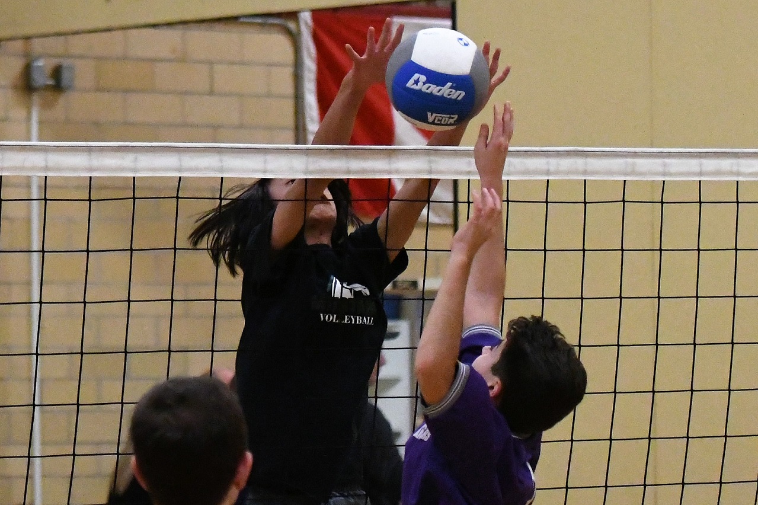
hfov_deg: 19.5
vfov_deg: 13.0
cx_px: 379
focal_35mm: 105
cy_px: 252
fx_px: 2210
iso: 8000
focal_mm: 70
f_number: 2.8
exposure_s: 1/1000
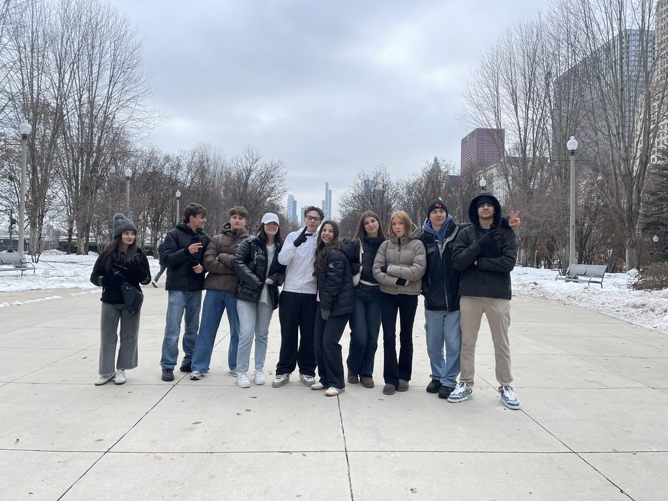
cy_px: 250
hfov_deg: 69.4
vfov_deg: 54.9
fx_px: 482
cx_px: 334
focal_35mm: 25
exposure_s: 1/780
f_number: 1.6
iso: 32
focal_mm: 5.1
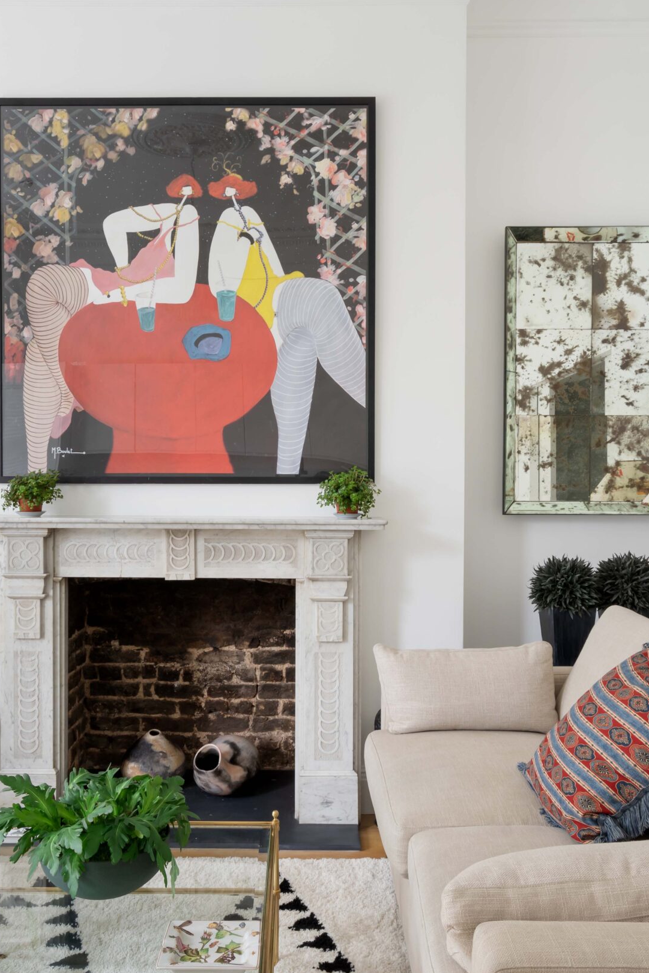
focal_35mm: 30
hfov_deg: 43.6
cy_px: 481
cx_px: 294
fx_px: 811
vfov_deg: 61.9
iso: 200
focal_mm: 19
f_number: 11
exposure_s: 1/1.43
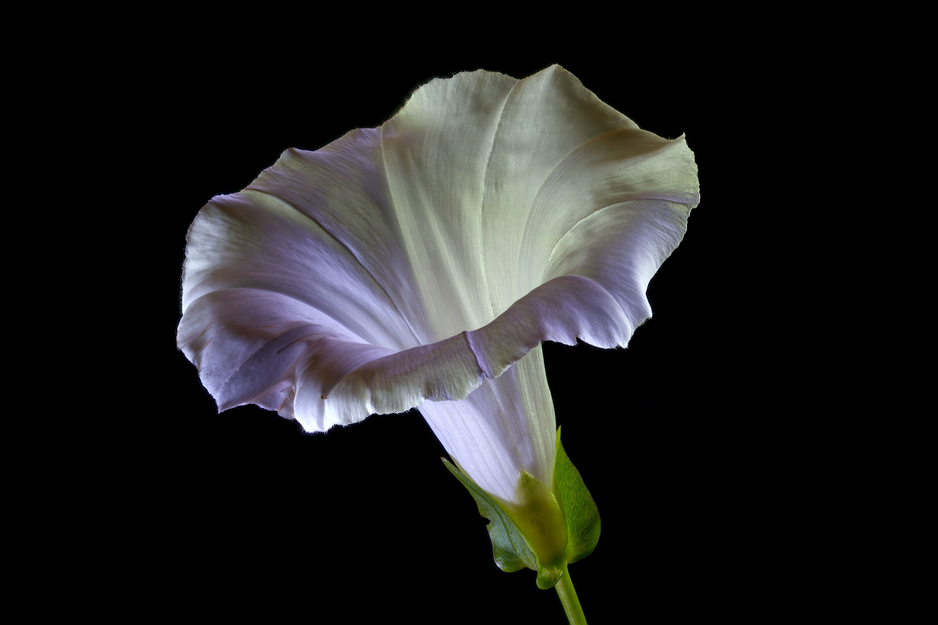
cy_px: 312
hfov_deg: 19.5
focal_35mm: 105
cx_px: 469
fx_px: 2735
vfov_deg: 13.0
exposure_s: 1/13
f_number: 11
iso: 100
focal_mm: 105
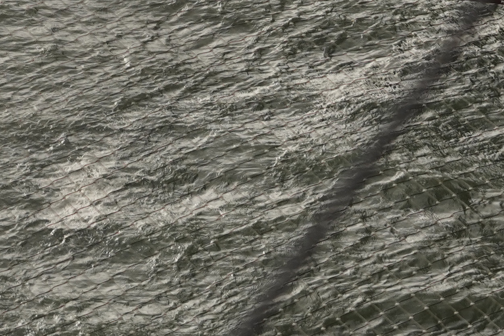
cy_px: -223
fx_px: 4703
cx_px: 234
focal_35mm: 336
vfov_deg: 4.1
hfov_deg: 6.1
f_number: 4
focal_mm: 70
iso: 640
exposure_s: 1/6400
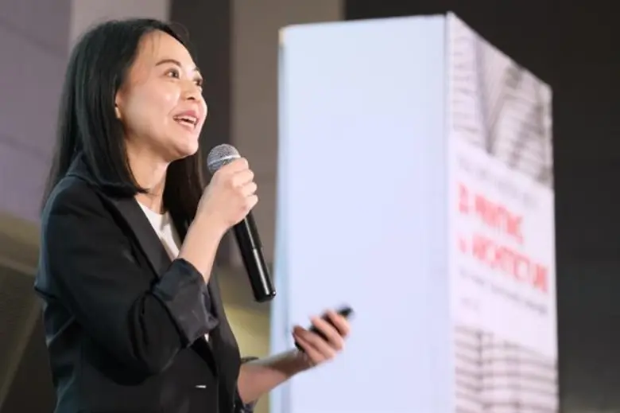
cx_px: 310
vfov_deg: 7.1
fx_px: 3304
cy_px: 206
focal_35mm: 192
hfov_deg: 10.7
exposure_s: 1/50
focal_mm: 128
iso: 3200
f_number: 4.4
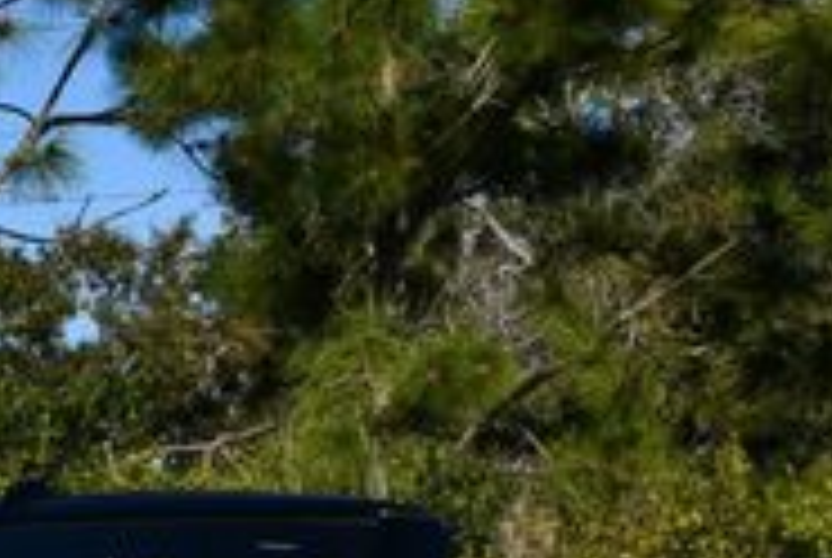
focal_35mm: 201
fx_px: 4653
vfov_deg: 6.7
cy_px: 918
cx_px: -4
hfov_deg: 10.1
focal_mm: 29
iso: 100
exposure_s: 1/400
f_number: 10
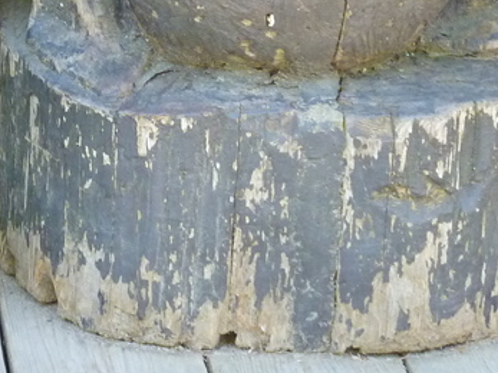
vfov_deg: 9.3
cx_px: -79
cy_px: -225
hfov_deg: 12.5
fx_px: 2229
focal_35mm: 155
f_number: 4.1
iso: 250
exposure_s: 1/30
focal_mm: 7.6
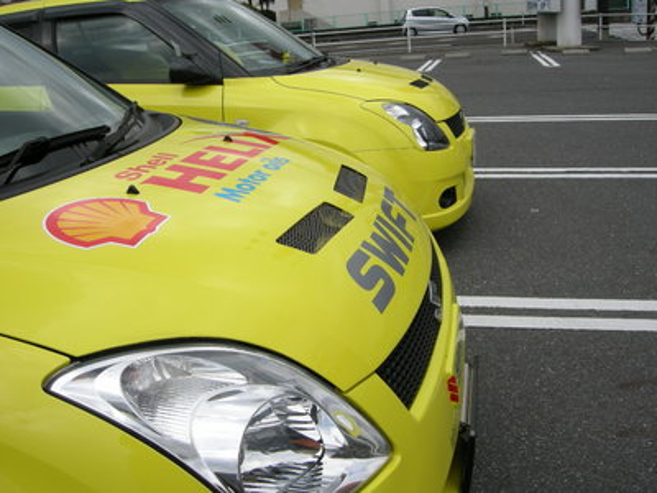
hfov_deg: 51.4
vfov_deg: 39.7
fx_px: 683
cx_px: 328
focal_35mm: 36
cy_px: 246
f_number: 5.4
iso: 64
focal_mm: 7.5
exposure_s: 1/208
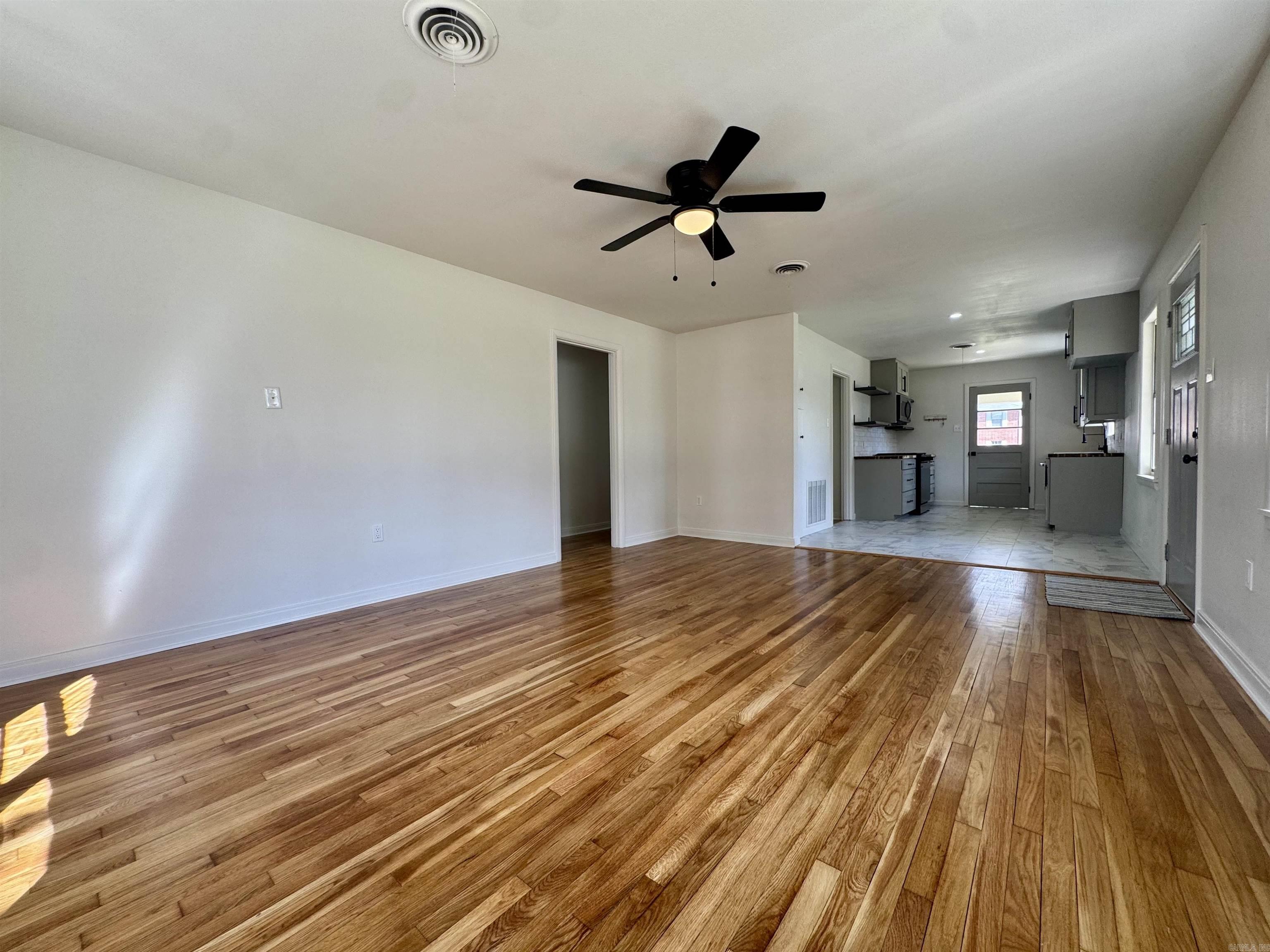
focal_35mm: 14
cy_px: 476
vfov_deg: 85.7
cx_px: 635
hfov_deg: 102.1
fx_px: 514
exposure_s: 1/99
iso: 64
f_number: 2.2
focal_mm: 2.22
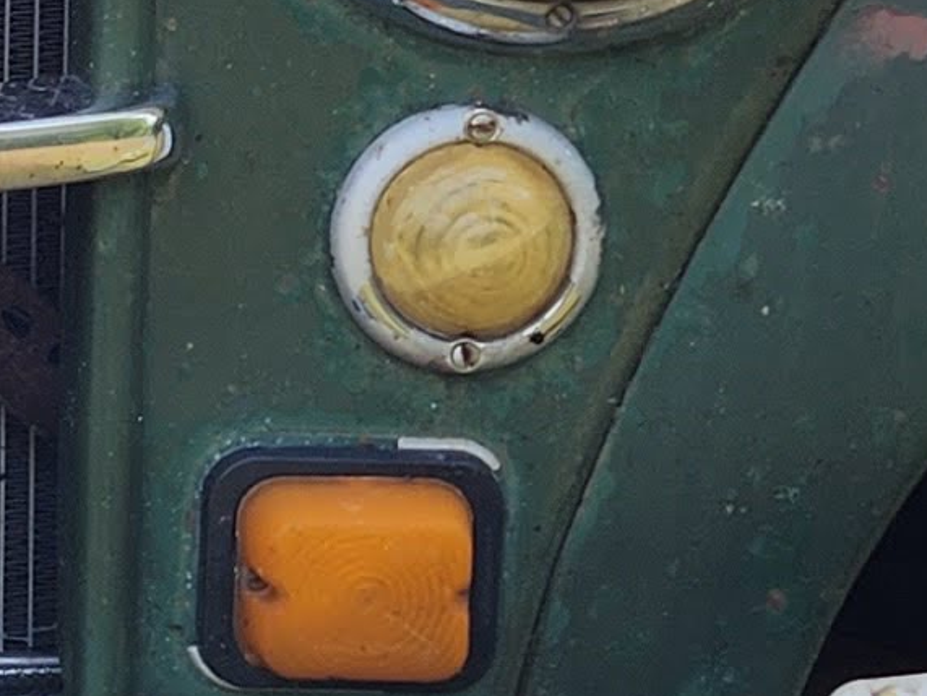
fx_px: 4314
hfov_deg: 11.5
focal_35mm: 161
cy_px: 89
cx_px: -662
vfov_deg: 9.2
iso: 20
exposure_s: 1/832
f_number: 1.8
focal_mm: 5.4
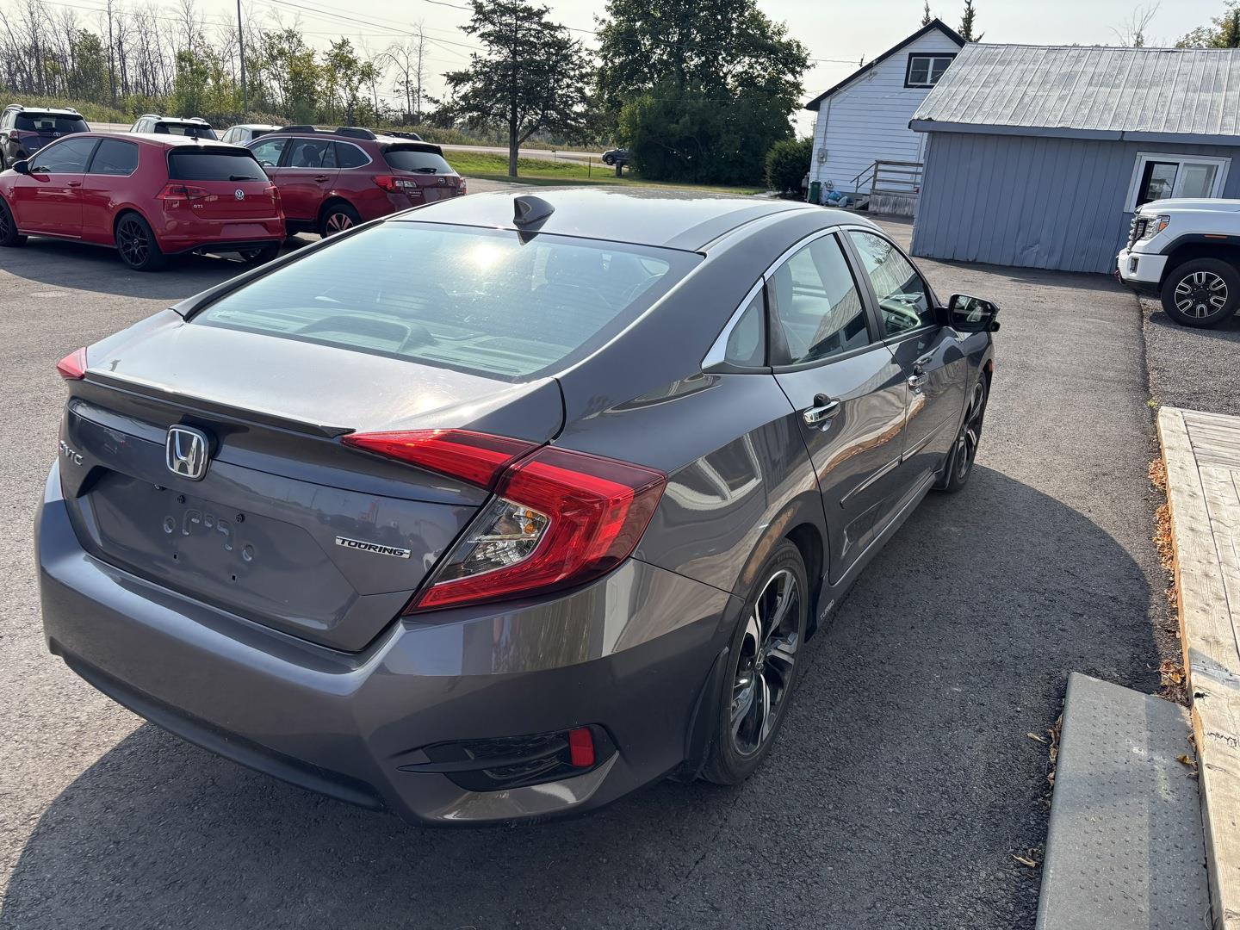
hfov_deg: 67.3
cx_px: 620
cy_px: 465
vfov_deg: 53.1
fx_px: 931
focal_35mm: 26
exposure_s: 1/2105
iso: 50
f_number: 1.6
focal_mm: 5.96
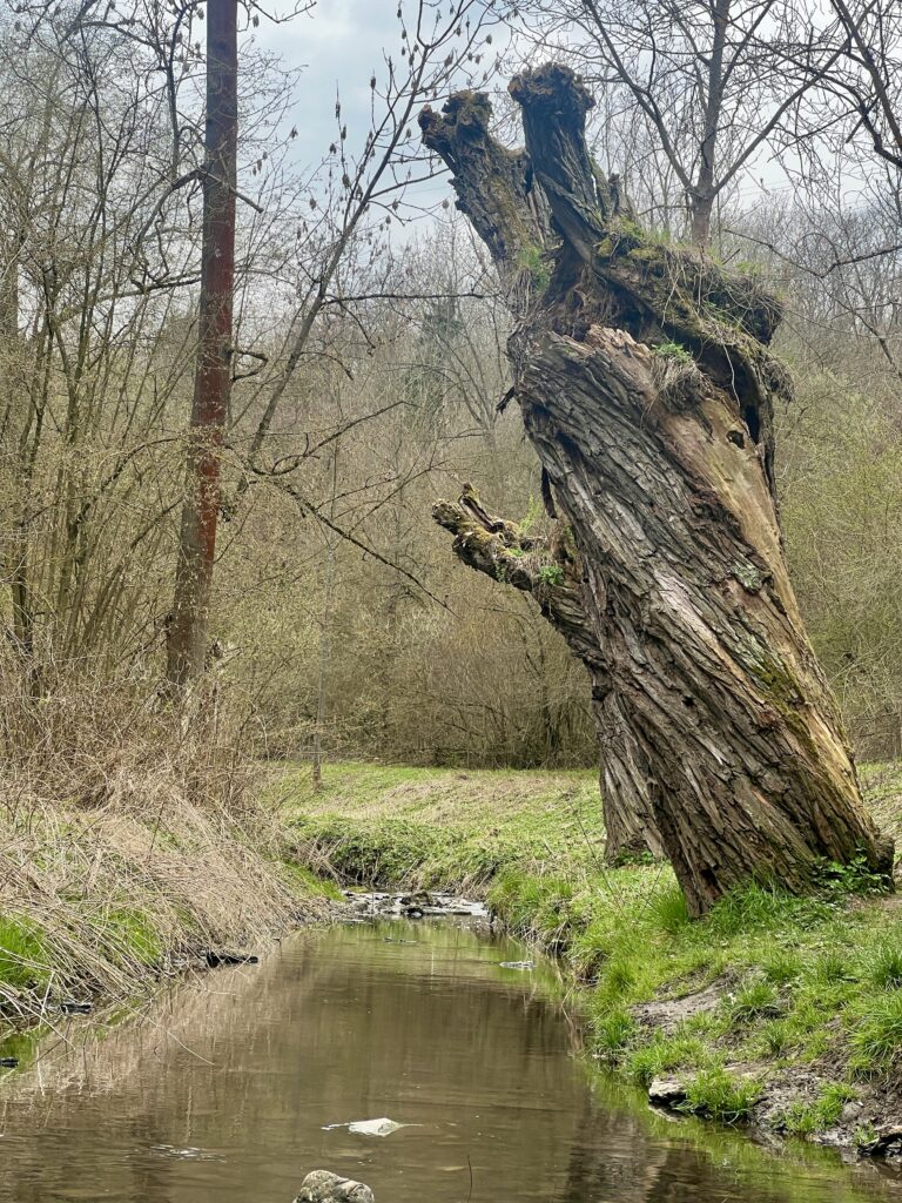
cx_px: 451
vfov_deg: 25.3
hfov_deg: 19.1
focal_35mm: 77
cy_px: 602
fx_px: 2675
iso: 32
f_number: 2.8
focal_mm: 9
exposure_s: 1/155
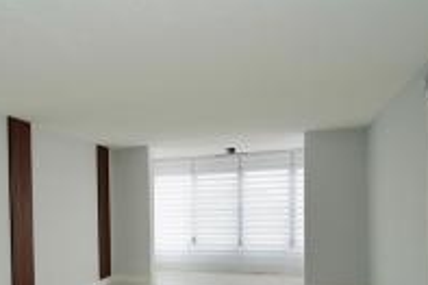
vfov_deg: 39.9
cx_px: 113
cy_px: 215
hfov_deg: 56.2
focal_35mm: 32
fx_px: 380
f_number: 4
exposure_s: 1/160
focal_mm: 14
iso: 250
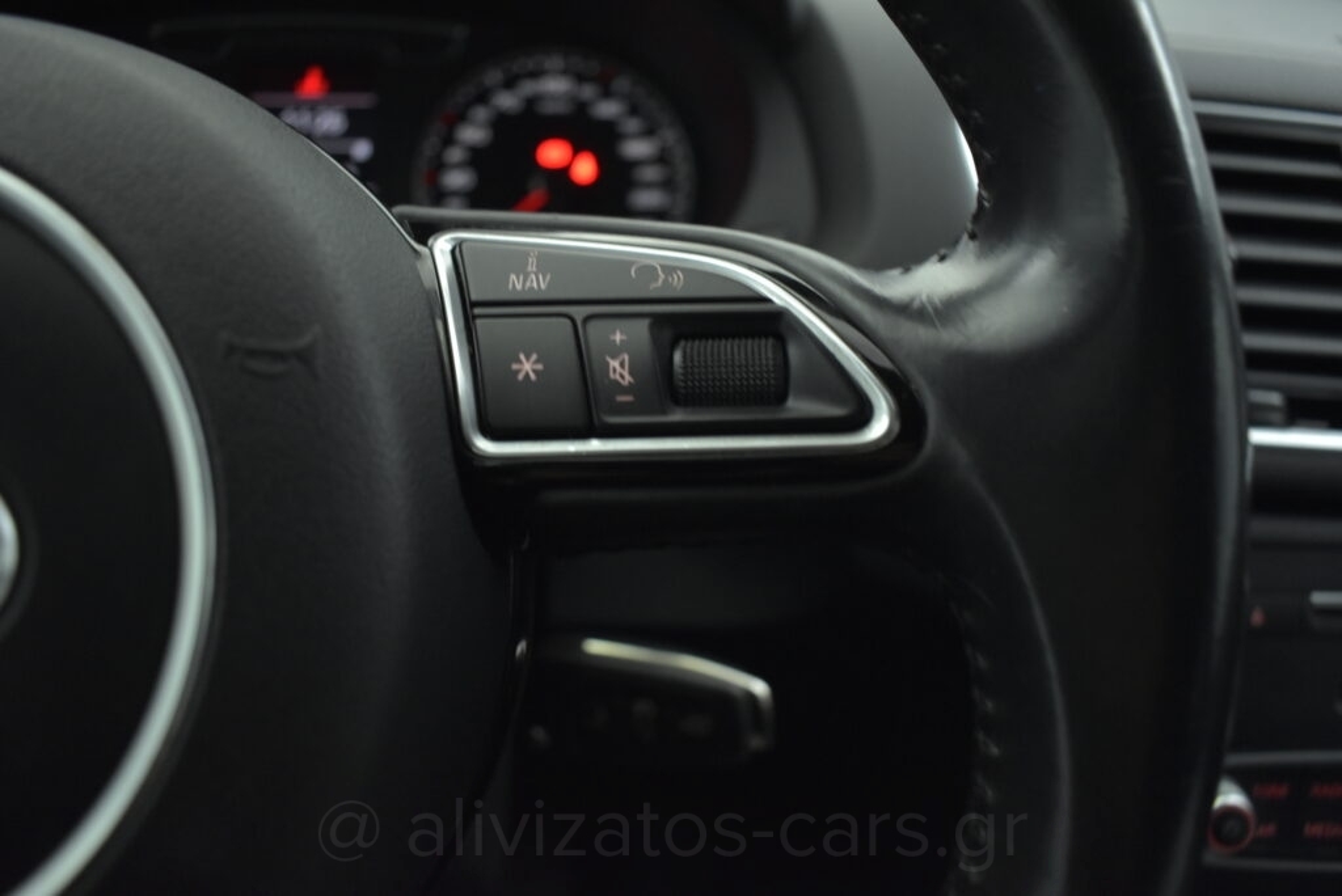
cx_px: 671
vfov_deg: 48.0
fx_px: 1007
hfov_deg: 67.4
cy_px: 448
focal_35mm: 27
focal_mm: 18
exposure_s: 1/80
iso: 1600
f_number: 3.5
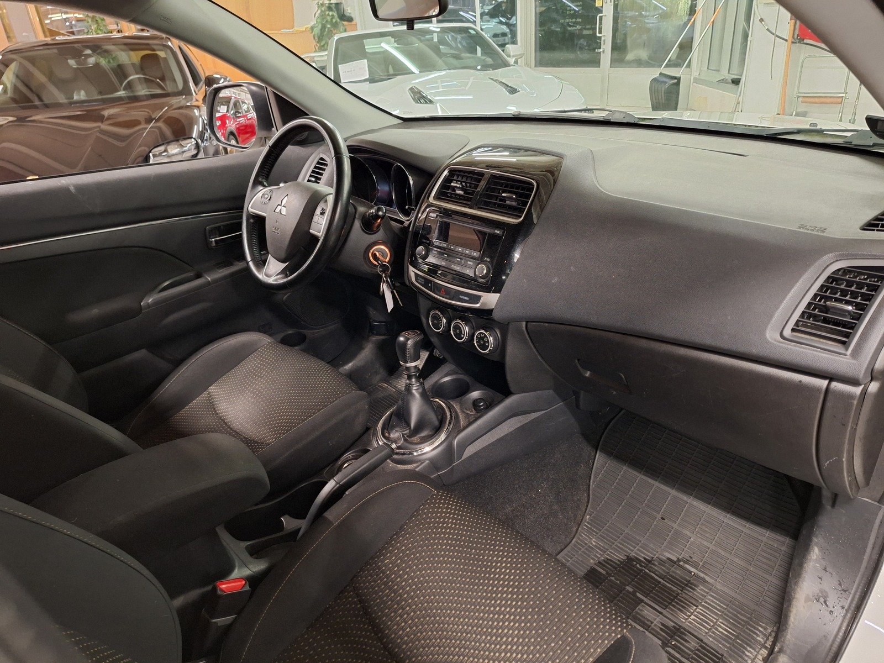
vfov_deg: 58.9
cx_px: 442
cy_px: 332
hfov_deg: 73.9
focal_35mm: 23
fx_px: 587
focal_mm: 5.54
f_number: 1.8
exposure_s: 1/20
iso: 640
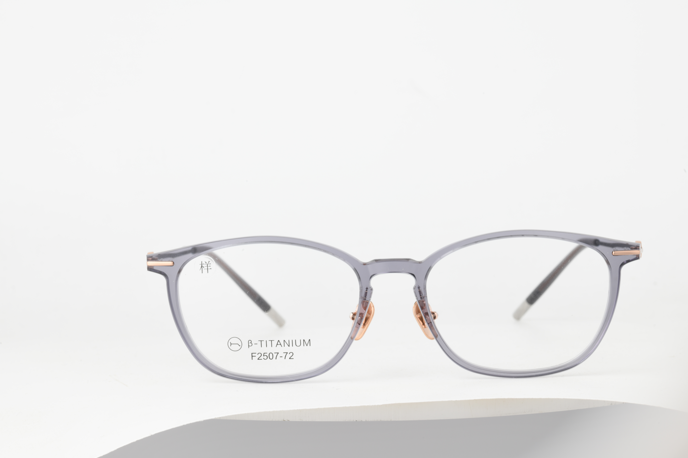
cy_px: 229
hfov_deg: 20.0
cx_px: 345
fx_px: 1949
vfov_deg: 13.4
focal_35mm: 102
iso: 100
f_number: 22
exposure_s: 1/13
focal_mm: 100
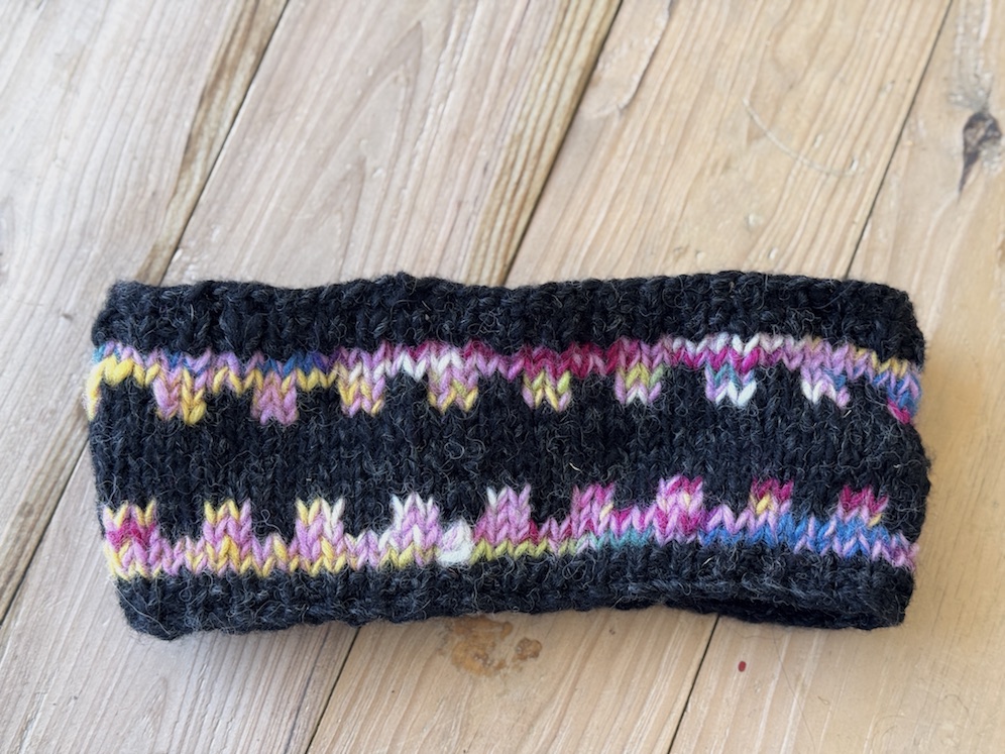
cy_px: 377
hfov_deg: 39.7
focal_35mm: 48
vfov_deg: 30.3
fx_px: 1394
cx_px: 502
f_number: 1.78
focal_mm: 6.76
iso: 100
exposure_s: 1/70
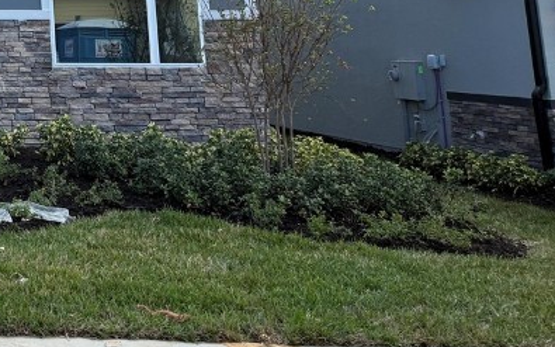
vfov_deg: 17.9
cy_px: -155
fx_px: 998
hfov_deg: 26.6
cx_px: -156
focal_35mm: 66
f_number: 1.78
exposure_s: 1/1271
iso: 100
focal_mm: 6.76
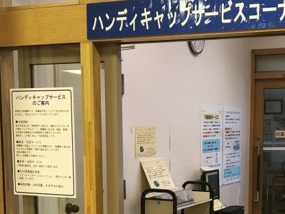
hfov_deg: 26.8
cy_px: 214
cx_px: 204
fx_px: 593
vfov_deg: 19.8
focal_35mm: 72
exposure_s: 1/25
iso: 40
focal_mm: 3.99
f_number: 1.8
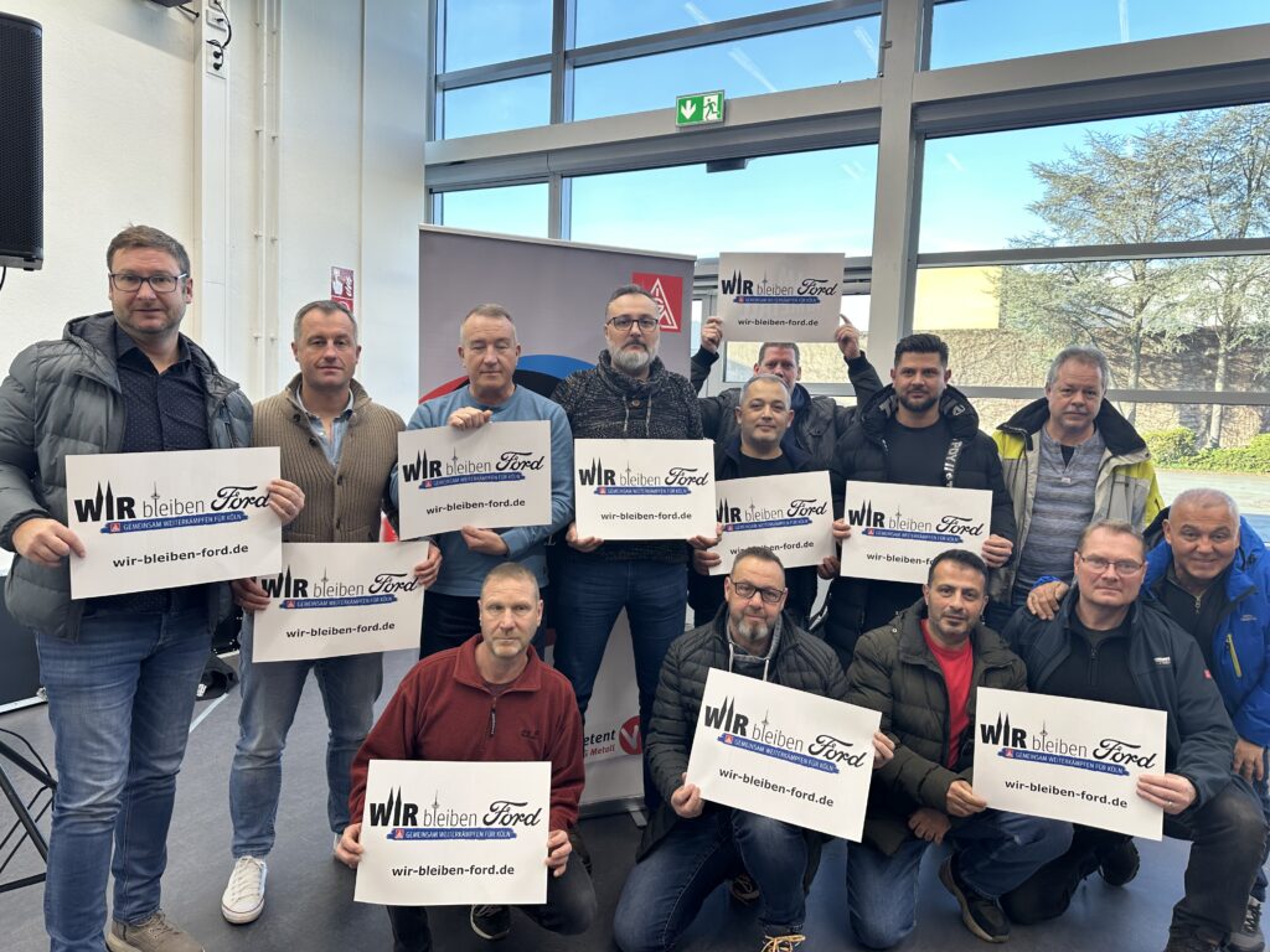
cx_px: 635
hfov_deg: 71.6
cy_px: 476
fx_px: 881
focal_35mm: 24
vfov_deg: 56.8
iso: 80
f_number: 1.78
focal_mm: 6.86
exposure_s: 1/100
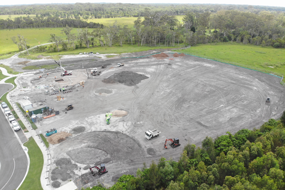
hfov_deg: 71.5
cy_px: 101
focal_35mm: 25
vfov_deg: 51.3
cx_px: 142
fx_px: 198
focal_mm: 4.5
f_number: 2.8
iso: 100
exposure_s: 1/306
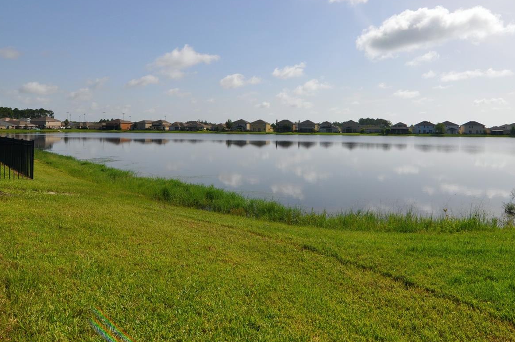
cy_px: 123
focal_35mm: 23
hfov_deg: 76.1
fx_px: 324
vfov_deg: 54.8
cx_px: 308
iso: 200
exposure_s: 1/400
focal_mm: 11
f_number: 10
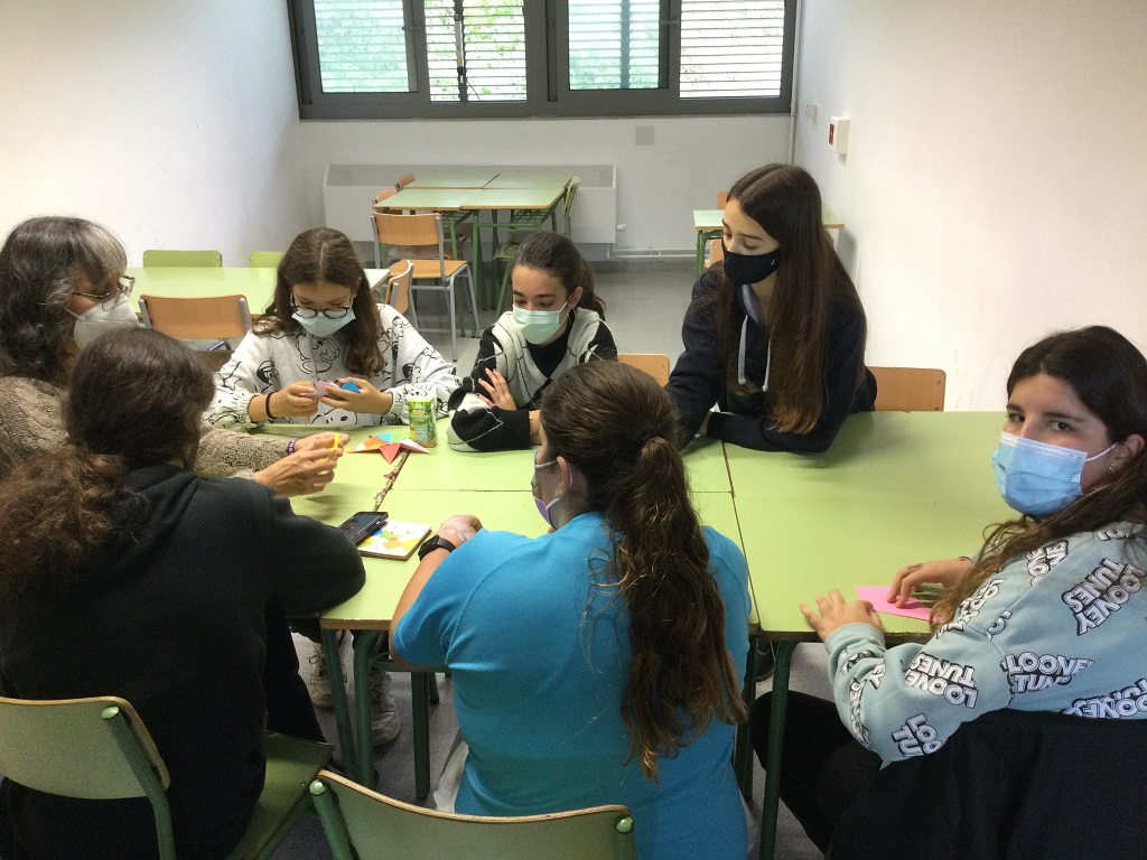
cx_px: 574
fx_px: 1027
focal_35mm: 31
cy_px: 430
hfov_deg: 58.4
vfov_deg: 45.4
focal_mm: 3.3
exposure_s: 1/33
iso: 100
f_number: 2.4
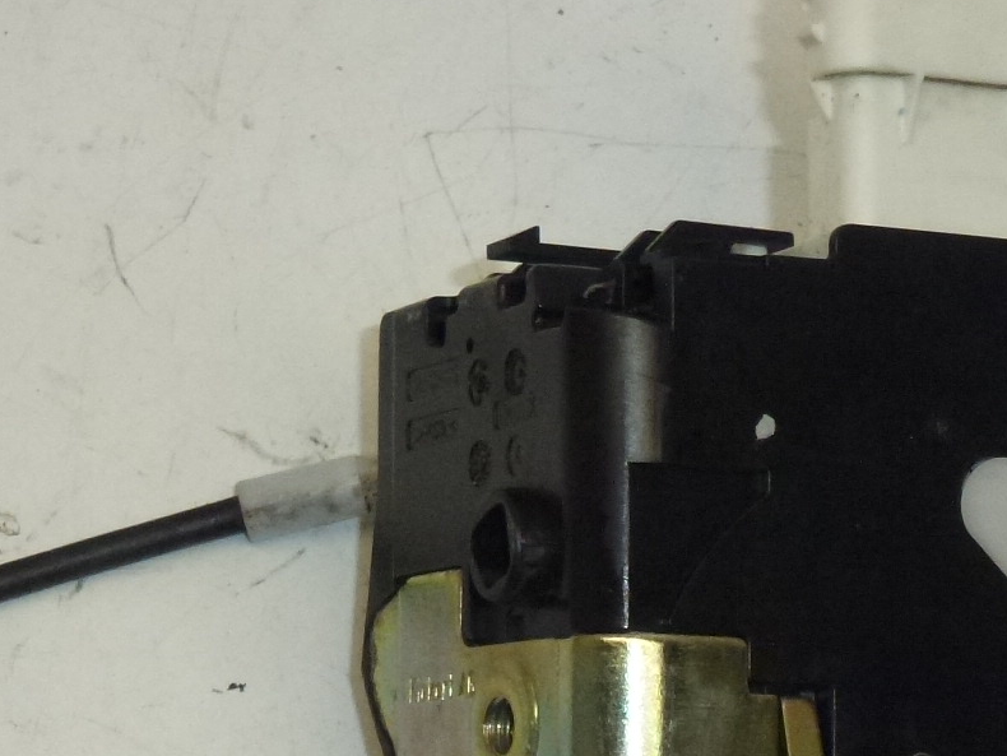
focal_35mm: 127
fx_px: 3696
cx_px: 604
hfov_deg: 15.5
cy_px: 705
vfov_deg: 11.6
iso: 400
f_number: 4.1
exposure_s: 1/320
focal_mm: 8.7
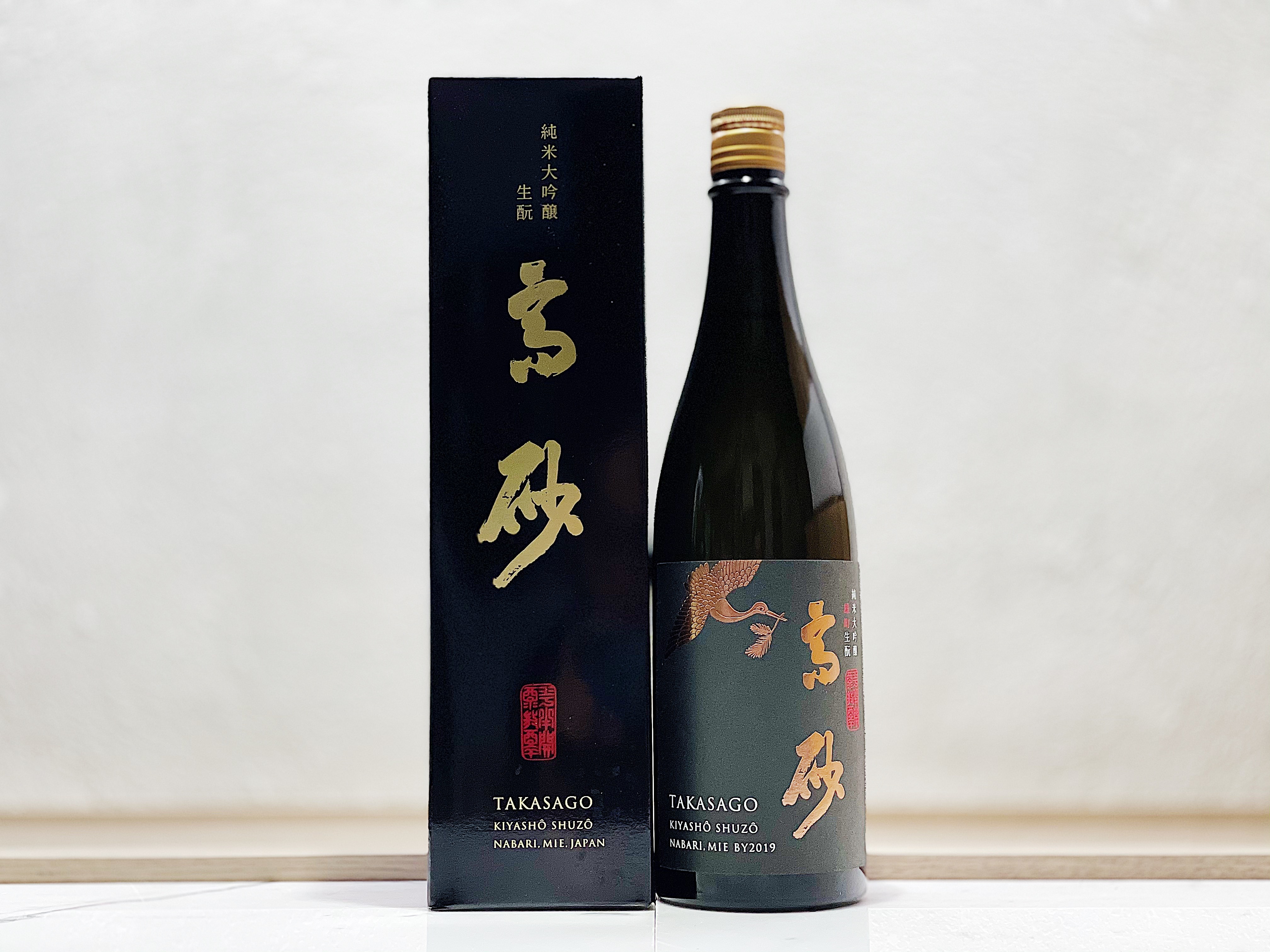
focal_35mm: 52
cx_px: 635
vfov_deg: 28.0
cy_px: 476
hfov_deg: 36.8
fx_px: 1908
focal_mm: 6
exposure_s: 1/100
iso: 125
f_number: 2
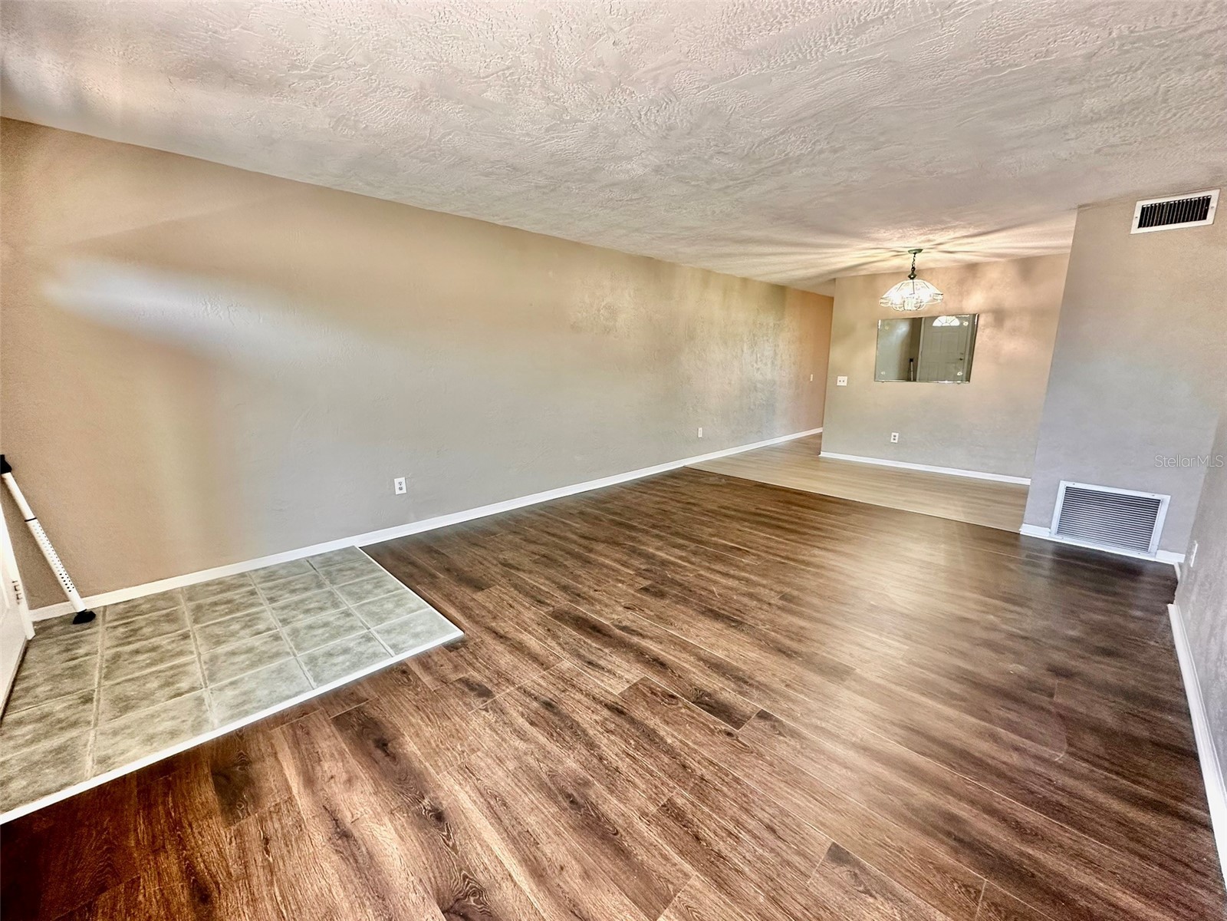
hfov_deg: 102.1
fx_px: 496
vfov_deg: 85.7
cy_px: 460
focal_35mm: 14
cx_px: 614
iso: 200
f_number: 2.2
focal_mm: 2.22
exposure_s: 1/60
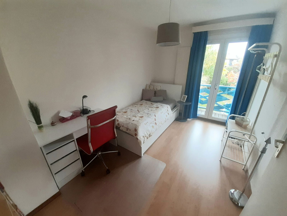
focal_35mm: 13
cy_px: 108
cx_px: 144
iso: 125
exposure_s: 1/50
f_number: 2.2
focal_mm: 1.13
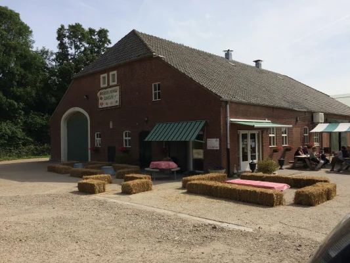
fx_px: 293
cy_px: 132
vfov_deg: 48.2
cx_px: 175
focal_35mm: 29
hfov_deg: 61.6
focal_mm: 4.15
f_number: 2.2
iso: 32
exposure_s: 1/2740
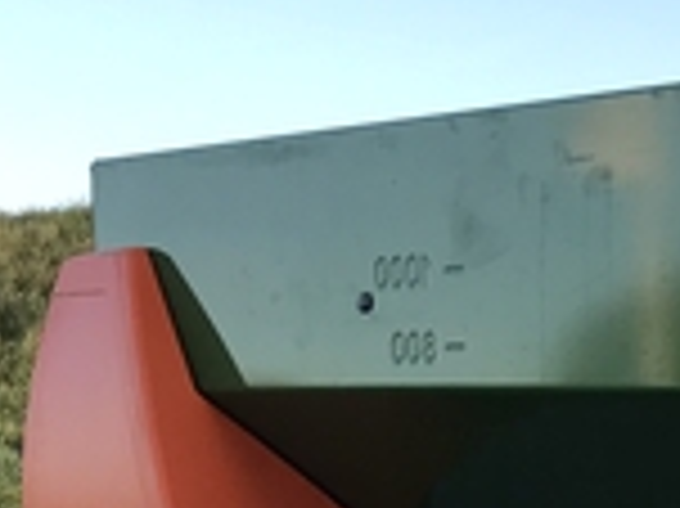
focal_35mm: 119
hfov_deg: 15.2
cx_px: 1040
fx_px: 2336
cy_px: 778
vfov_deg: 11.8
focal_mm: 3.99
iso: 20
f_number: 1.8
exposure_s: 1/447
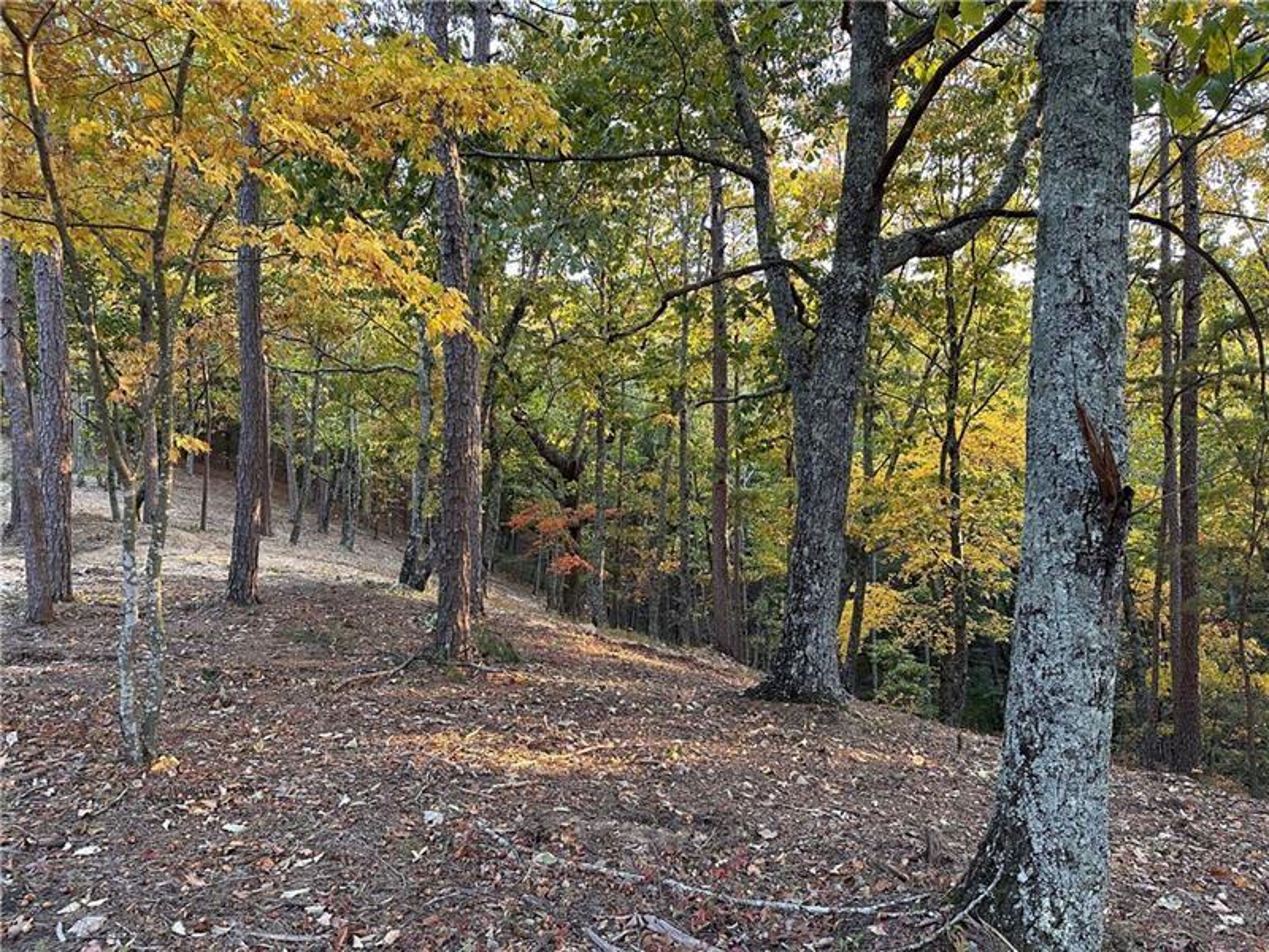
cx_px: 634
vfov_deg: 56.8
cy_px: 476
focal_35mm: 24
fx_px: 880
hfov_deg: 71.6
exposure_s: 1/118
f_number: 1.78
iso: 250
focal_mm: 6.86
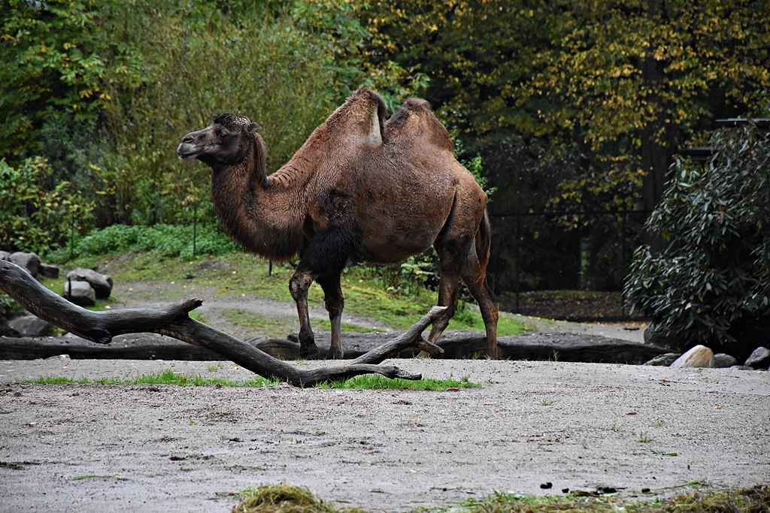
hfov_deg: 9.8
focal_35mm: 210
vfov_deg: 6.5
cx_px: 385
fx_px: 4492
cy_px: 256
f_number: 5.6
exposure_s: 1/500
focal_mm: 140
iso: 2800
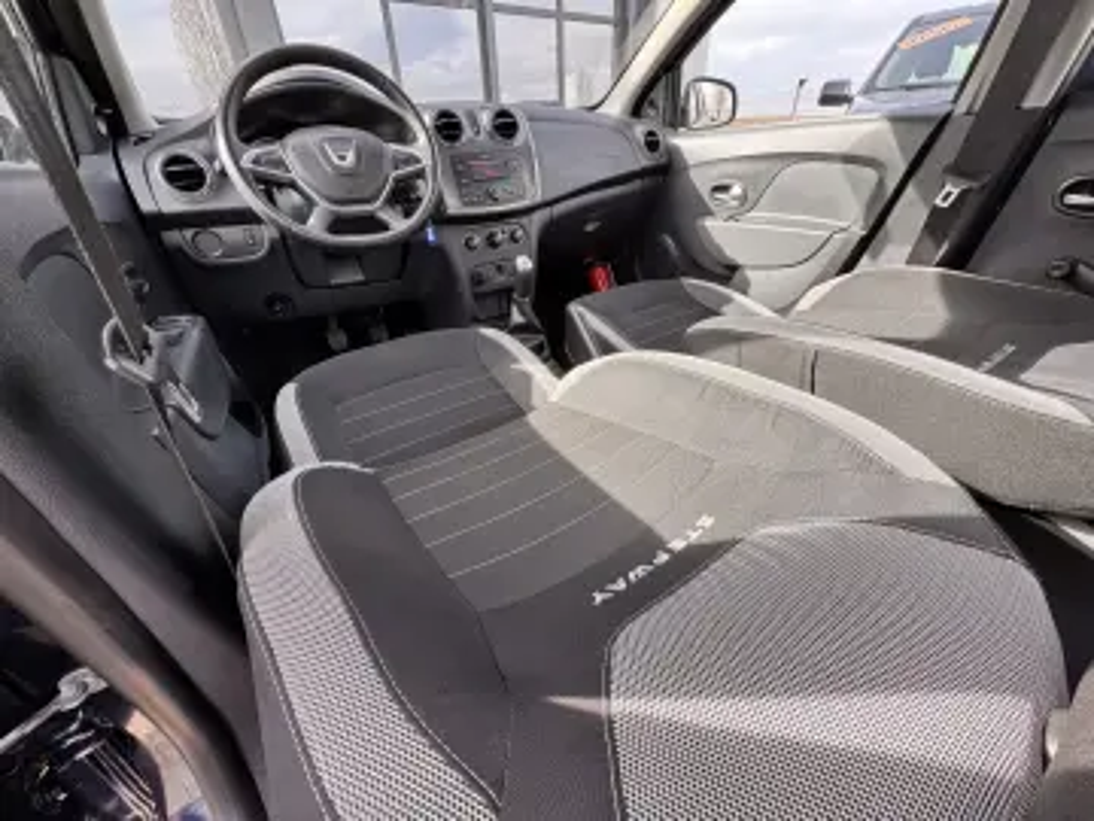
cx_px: 547
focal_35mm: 14
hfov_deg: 102.1
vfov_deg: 85.7
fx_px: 442
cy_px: 410
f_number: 2.2
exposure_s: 1/99
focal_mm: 2.22
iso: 50
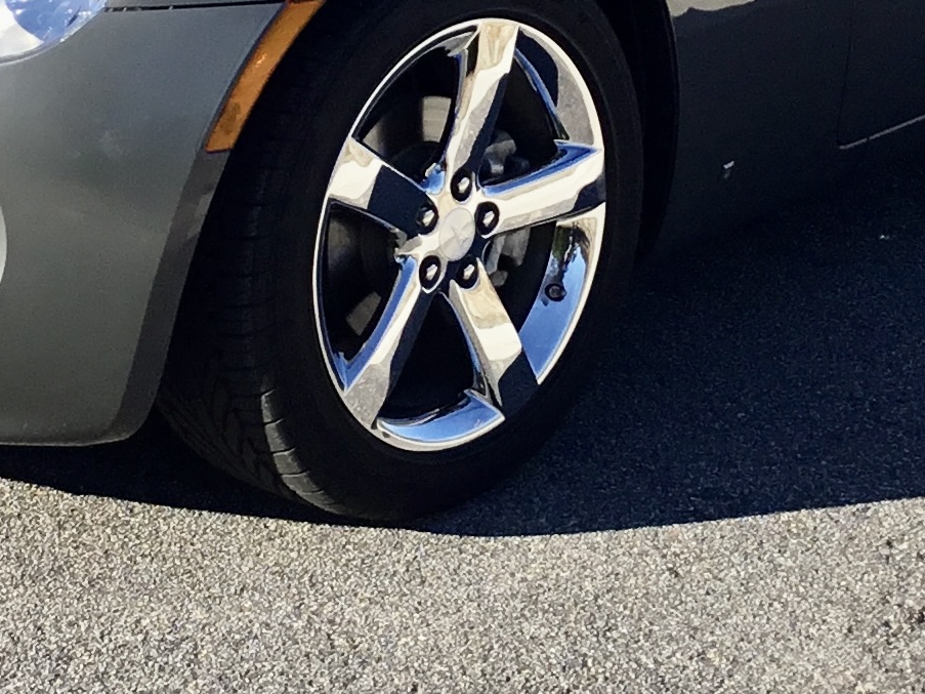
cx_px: 361
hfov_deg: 21.3
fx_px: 2458
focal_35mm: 92
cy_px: -118
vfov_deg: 15.5
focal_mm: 3.3
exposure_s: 1/799
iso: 25
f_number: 2.4
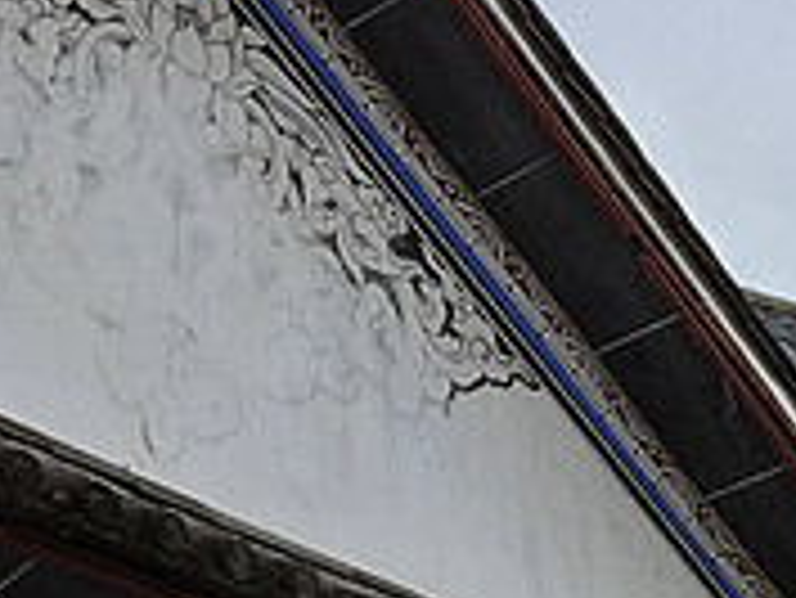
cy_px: 1317
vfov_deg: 10.2
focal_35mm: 131
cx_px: 1205
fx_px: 3014
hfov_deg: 14.1
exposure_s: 1/1261
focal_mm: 4.15
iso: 25
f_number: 2.2
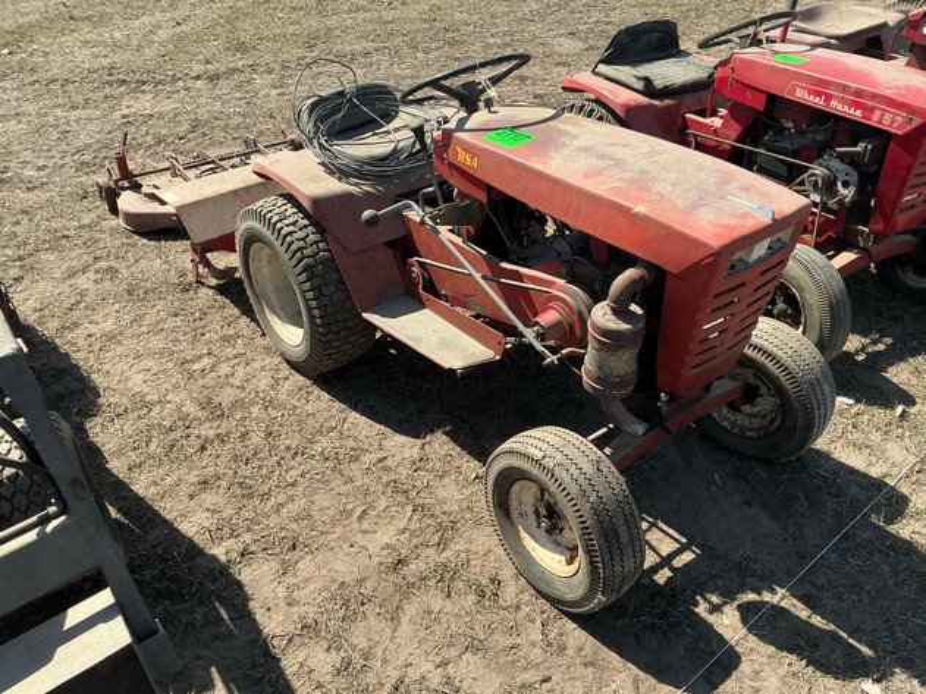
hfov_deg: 63.5
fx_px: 749
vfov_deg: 49.7
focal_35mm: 28
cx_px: 463
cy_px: 347
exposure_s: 1/1076
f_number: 1.8
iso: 25
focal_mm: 3
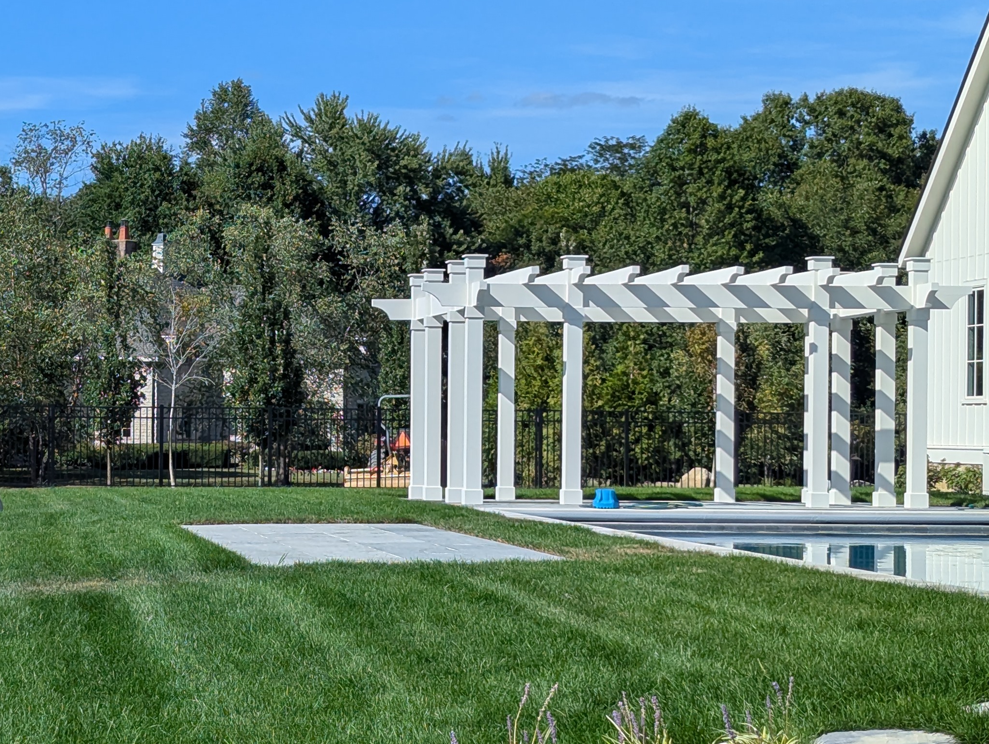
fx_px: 2747
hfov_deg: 20.0
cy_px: 401
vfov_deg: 15.4
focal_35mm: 96
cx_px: 104
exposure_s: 1/2817
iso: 43
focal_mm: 6.81
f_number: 1.85
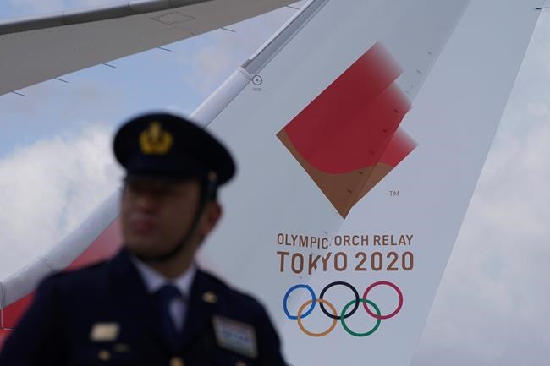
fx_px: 3864
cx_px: 275
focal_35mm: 253
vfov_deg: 5.4
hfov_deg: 8.1
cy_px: 183
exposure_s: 1/1000
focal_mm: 253
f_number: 14
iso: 640
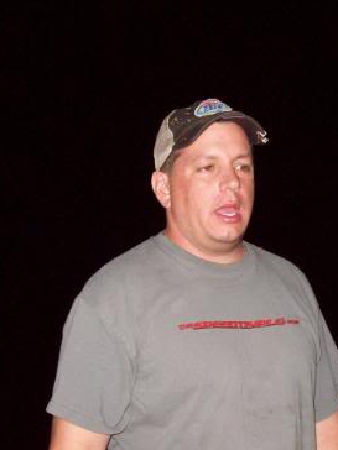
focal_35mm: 61
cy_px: 329
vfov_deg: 31.2
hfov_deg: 23.9
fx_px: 794
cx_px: 224
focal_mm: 6.2
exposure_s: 1/45
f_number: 2.8
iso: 160
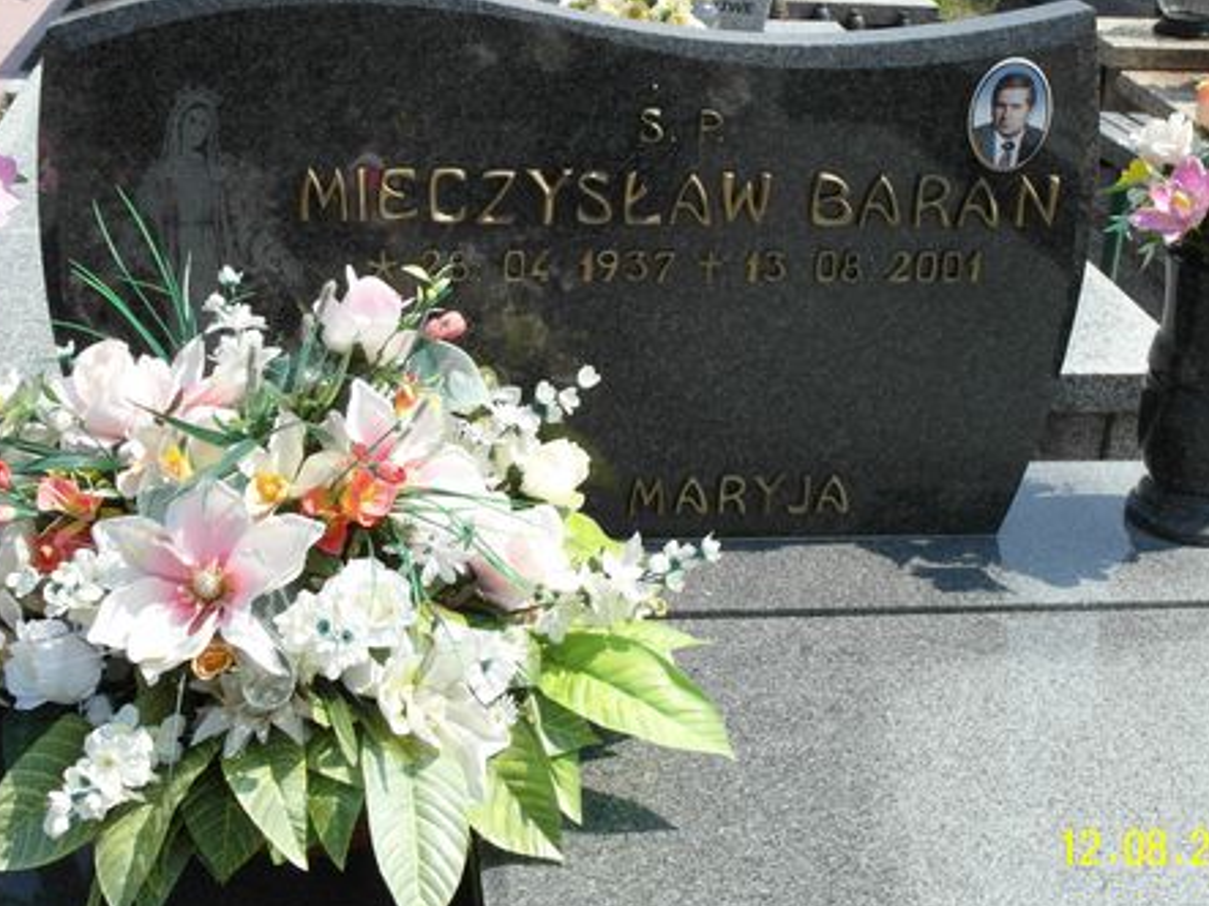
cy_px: 330
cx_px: 527
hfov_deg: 36.8
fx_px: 1816
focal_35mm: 52
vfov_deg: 27.9
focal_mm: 7.8
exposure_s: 1/350
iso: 80
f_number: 4.7
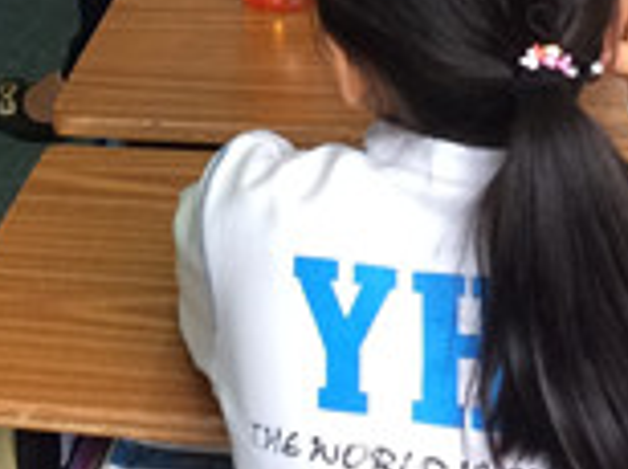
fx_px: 2463
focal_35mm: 136
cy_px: -432
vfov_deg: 10.1
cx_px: -90
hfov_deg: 14.2
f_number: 2.2
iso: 80
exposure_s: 1/33
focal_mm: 4.15
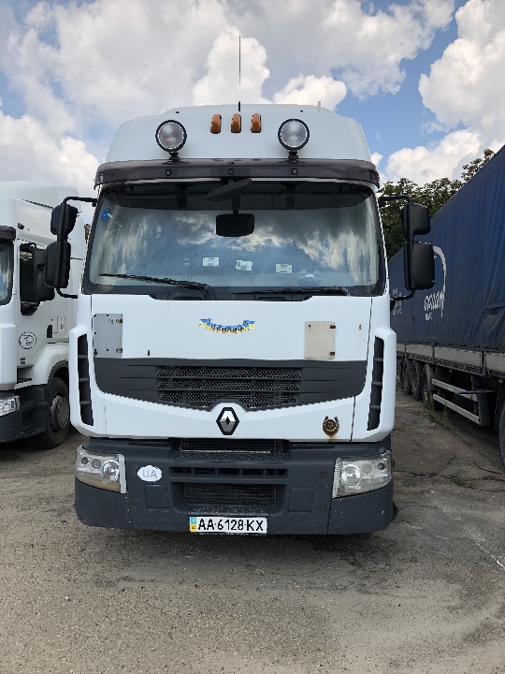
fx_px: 545
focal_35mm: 28
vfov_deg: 63.4
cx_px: 252
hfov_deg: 49.7
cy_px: 337
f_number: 1.8
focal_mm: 3.99
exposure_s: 1/1548
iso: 20
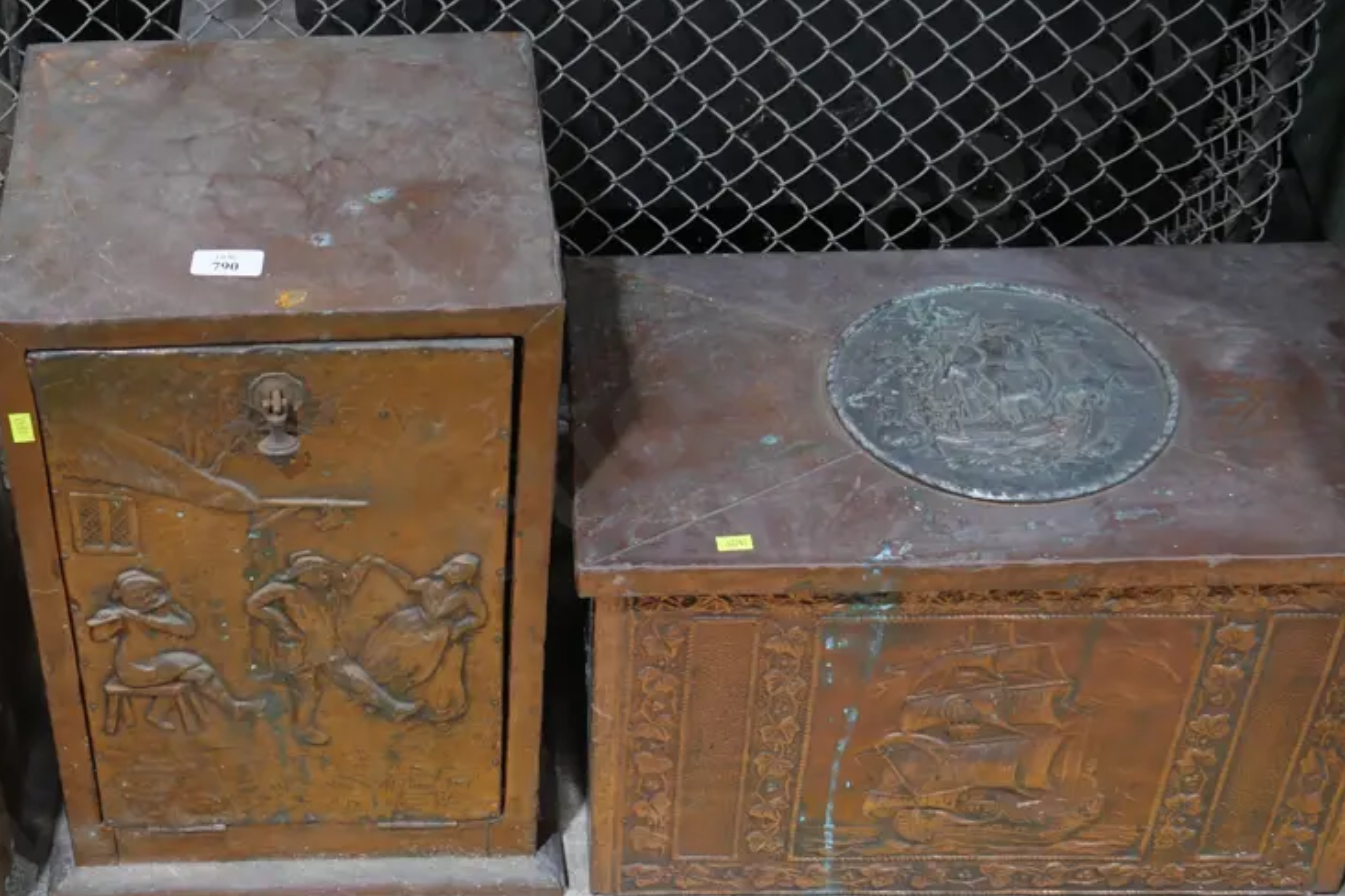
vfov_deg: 21.2
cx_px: 437
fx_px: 2390
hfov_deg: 31.2
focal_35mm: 64
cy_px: 583
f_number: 4.7
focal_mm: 22
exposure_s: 1/60
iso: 640
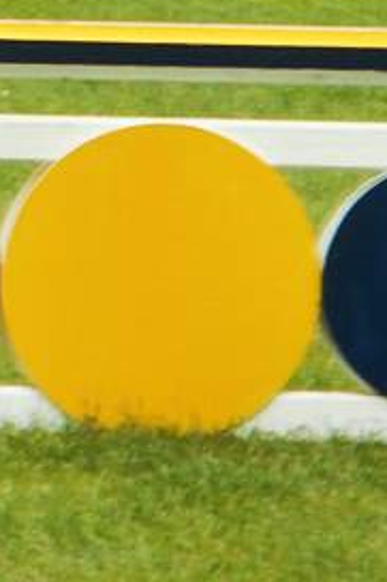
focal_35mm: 784
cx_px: -601
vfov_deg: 2.6
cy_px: -203
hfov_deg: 1.7
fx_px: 12657
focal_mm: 36
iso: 80
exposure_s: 1/100
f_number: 6.6
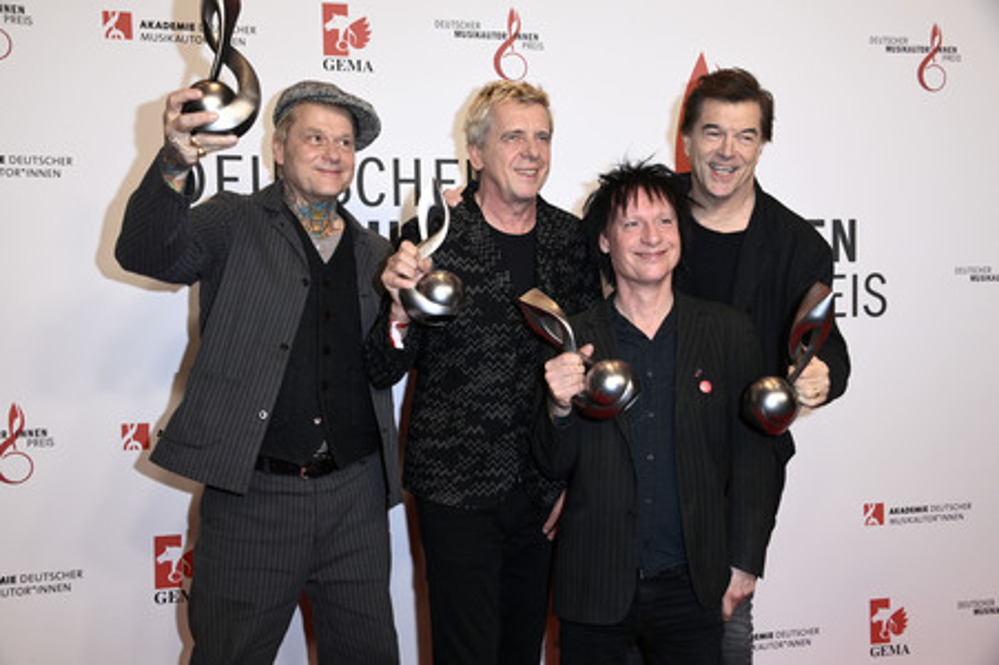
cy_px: 332
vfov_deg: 35.0
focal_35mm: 38
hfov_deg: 50.7
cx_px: 500
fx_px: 1054
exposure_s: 1/250
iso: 1250
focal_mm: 38
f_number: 5.6
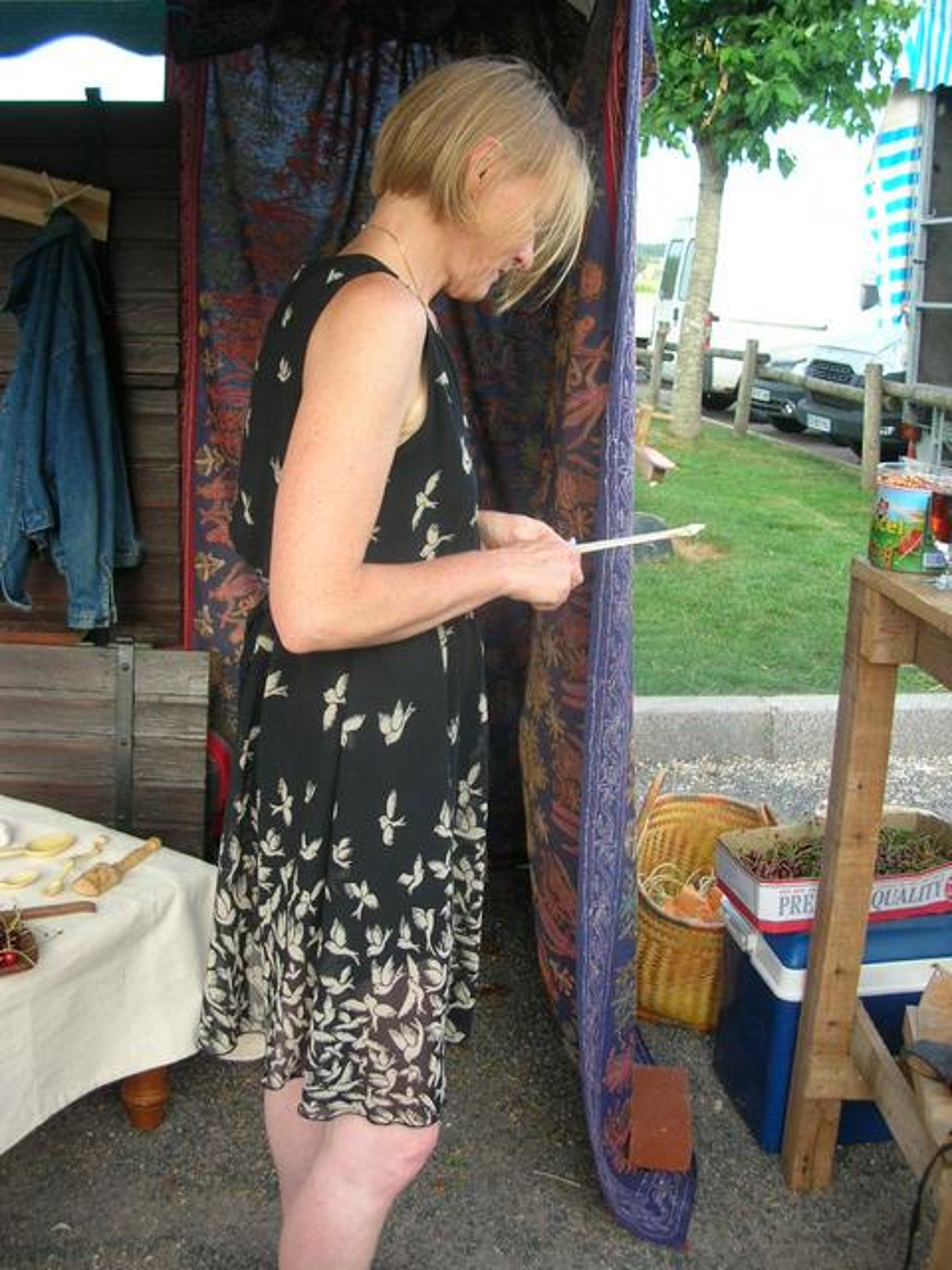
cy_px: 635
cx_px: 476
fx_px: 1283
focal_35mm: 35
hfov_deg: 40.7
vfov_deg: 52.6
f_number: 2.8
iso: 50
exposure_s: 1/87.5
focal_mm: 5.8
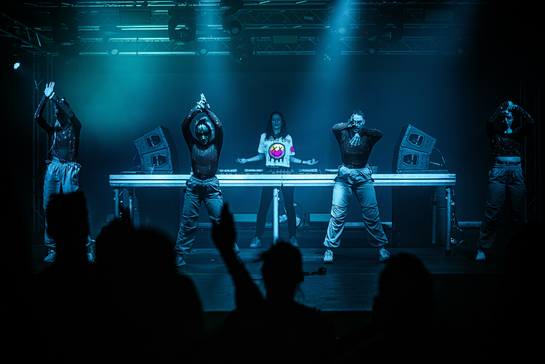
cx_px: 272
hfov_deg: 39.6
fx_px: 757
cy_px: 182
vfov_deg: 27.0
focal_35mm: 50
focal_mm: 50
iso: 320
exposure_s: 1/200
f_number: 2
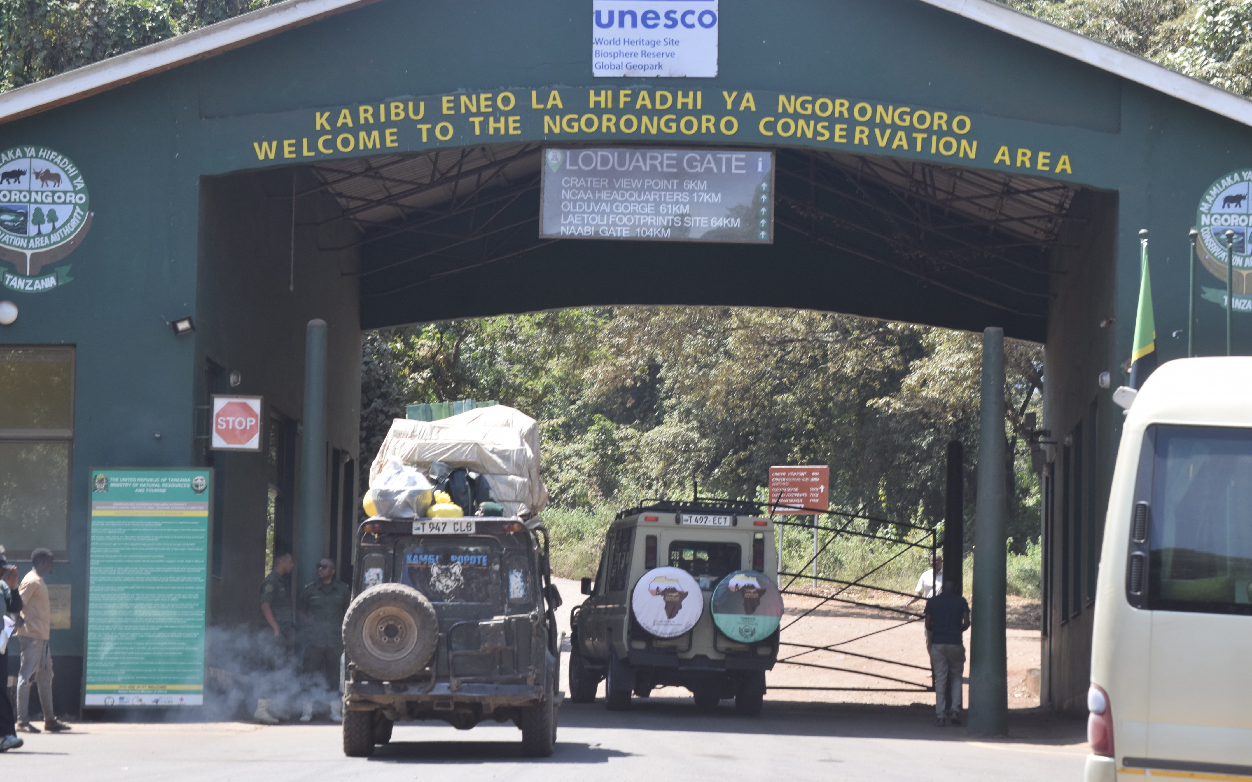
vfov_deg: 10.7
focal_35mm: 123
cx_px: 627
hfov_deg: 17.0
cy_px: 393
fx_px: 4197
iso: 400
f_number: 8
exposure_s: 1/250
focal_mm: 80
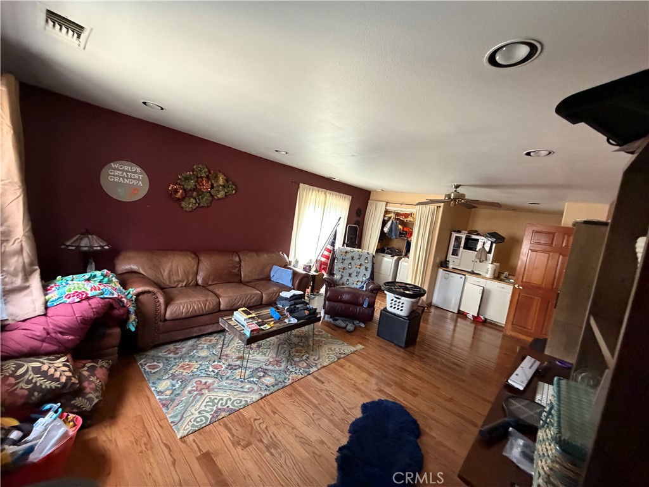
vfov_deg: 85.7
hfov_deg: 102.1
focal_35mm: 14
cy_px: 244
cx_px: 324
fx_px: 262
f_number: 2.2
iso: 640
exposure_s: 1/60
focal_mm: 2.22
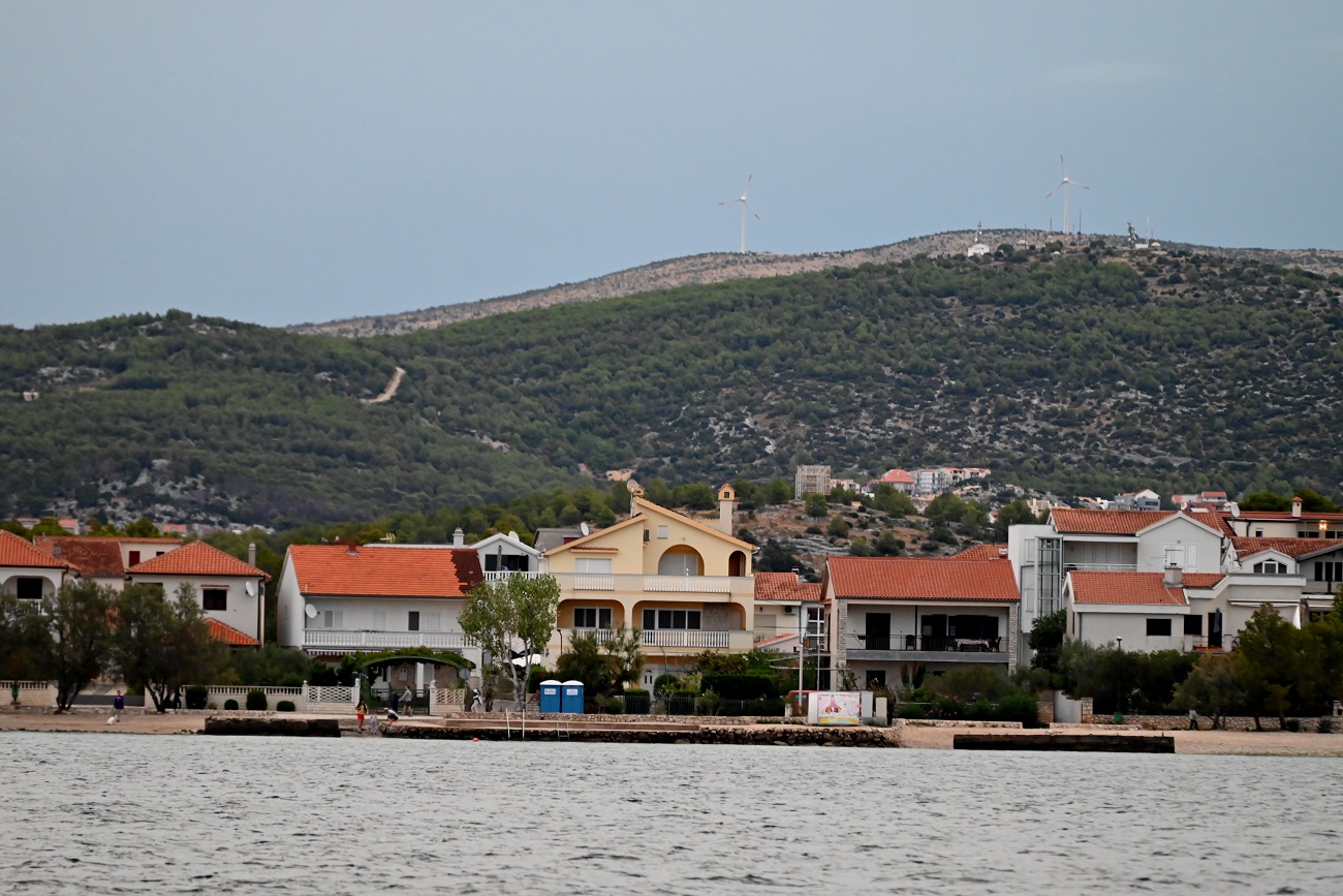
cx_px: 672
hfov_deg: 7.4
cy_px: 448
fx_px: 10446
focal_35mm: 280
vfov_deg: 4.9
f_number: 5.6
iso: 3200
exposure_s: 1/500
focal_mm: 280
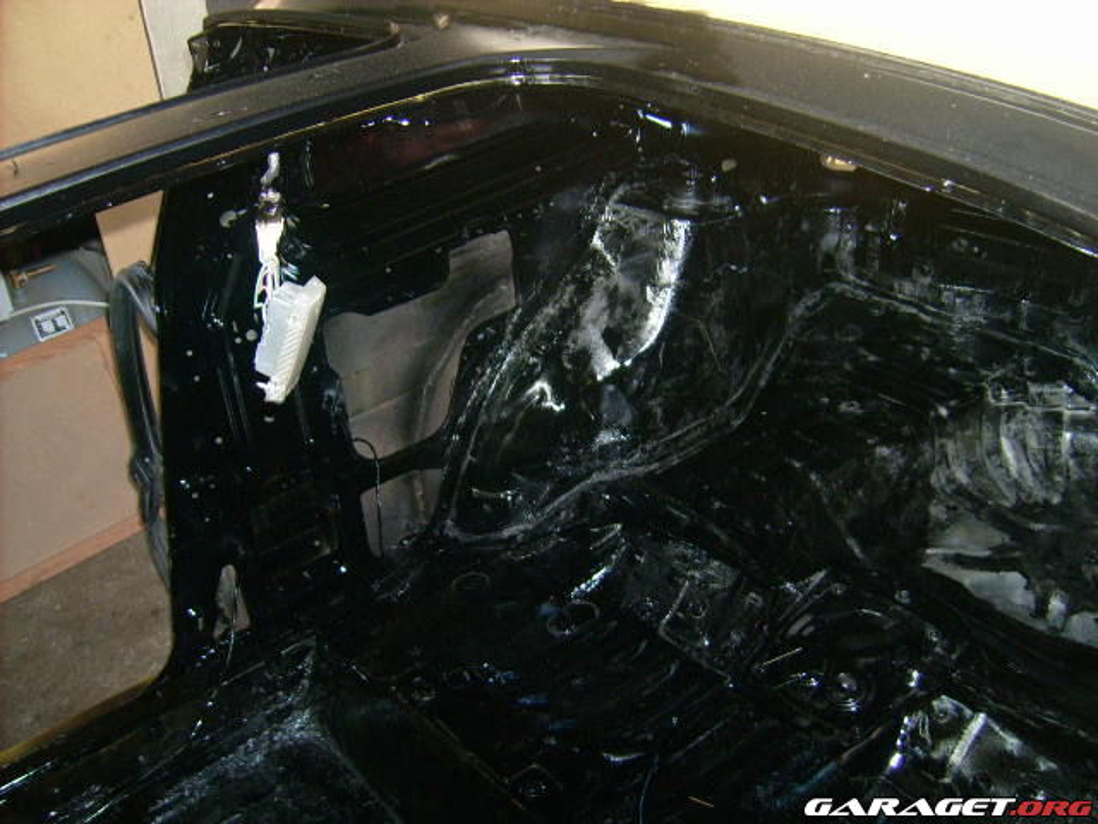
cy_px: 412
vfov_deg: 40.7
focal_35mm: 35
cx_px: 549
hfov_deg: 52.6
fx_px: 1110
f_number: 2.8
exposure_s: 1/60
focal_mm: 5.95
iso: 100
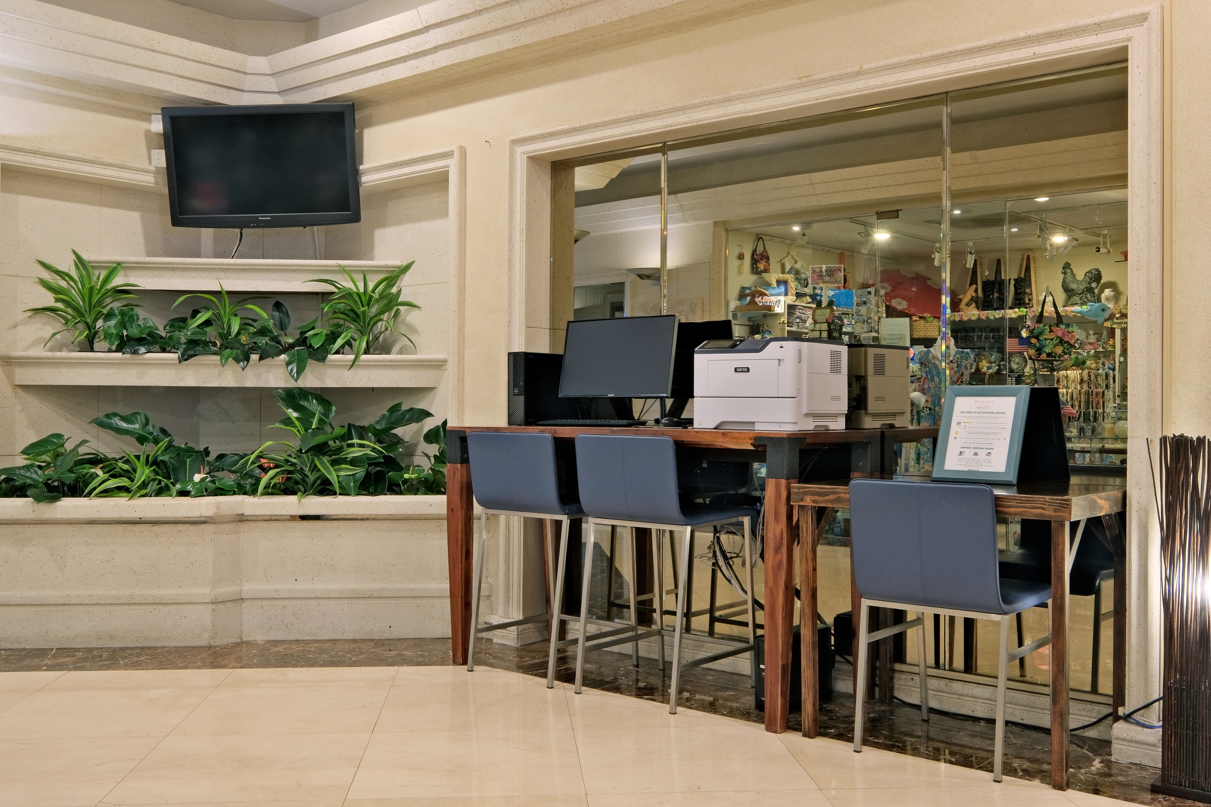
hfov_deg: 60.3
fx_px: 1043
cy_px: 404
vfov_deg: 42.3
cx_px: 606
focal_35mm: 31
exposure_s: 1
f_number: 14
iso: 200
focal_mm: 20.9
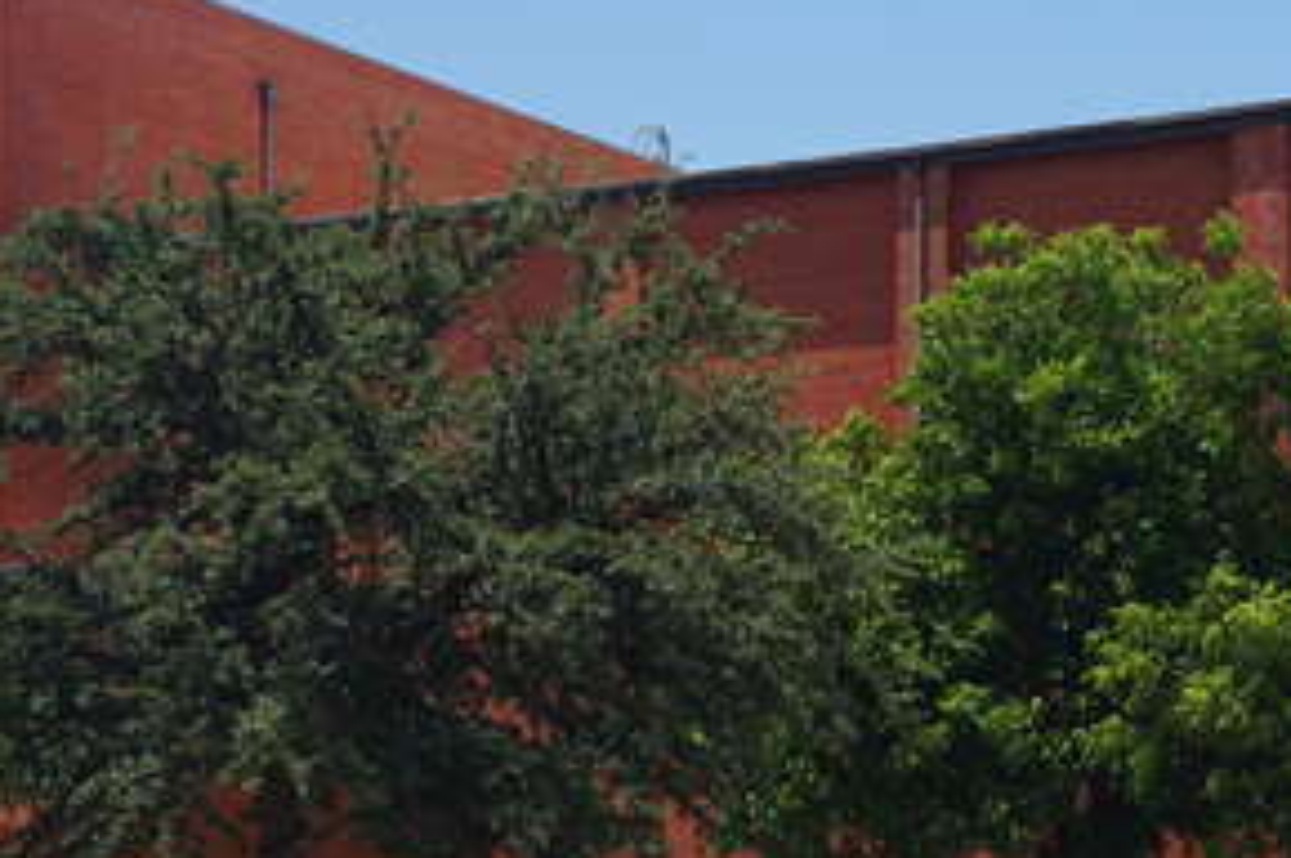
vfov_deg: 12.6
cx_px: 920
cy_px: 708
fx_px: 3869
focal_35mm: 108
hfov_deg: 18.9
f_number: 11
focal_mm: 26
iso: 100
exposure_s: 1/125
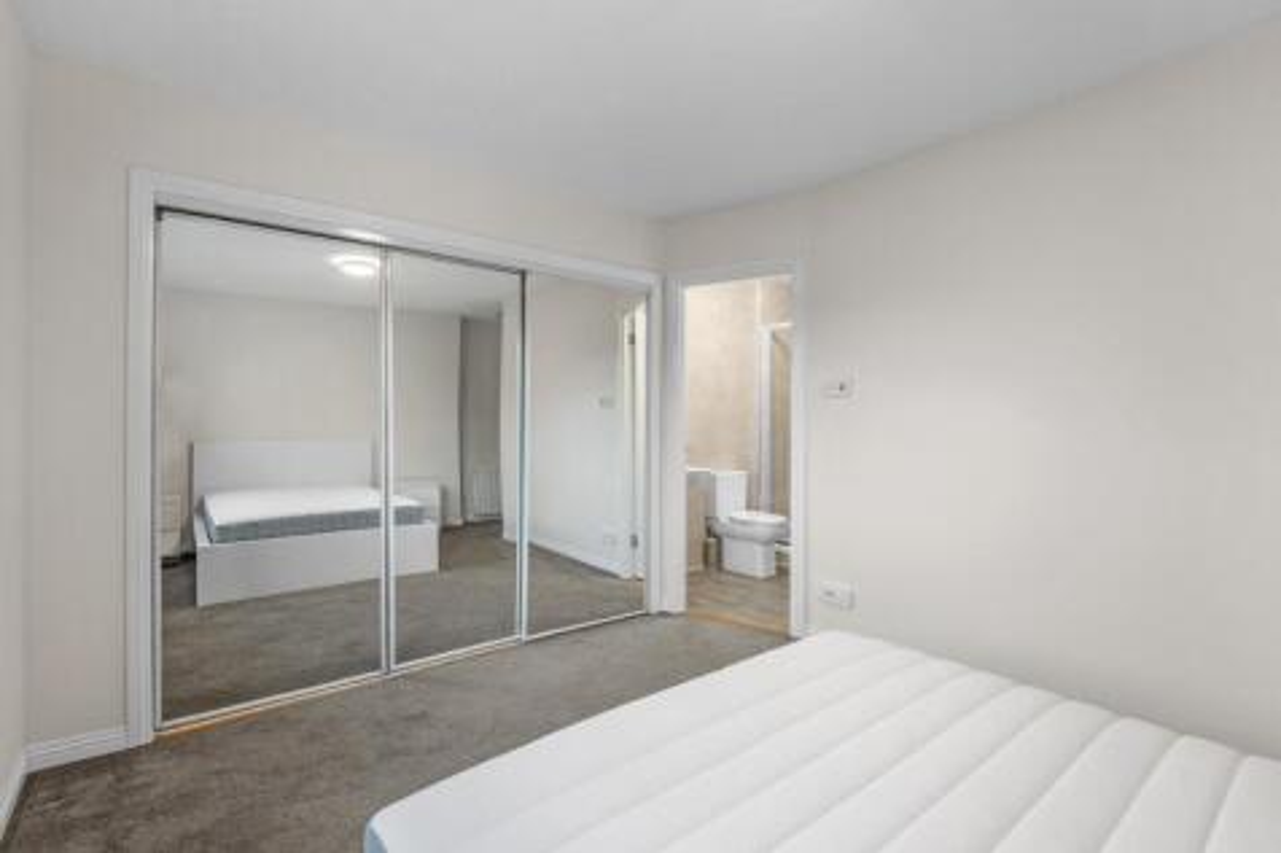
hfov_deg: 96.8
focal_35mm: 16
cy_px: 426
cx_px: 640
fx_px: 569
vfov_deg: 73.7
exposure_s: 1/1.67
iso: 250
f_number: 9
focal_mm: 16
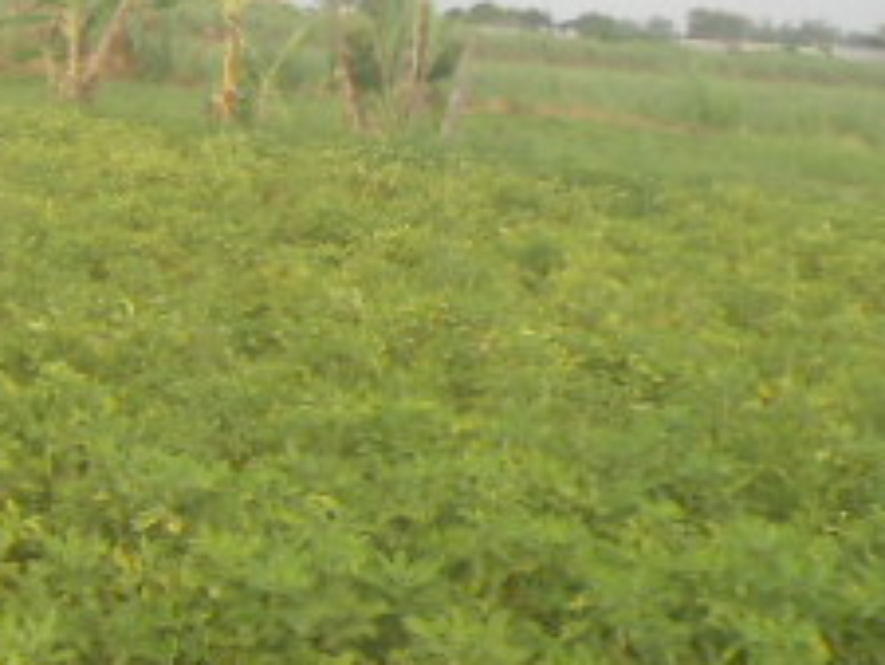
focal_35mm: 74
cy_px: 334
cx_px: -59
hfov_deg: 24.7
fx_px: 1893
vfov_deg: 19.9
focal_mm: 4.7
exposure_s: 1/125
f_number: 2.8
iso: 80
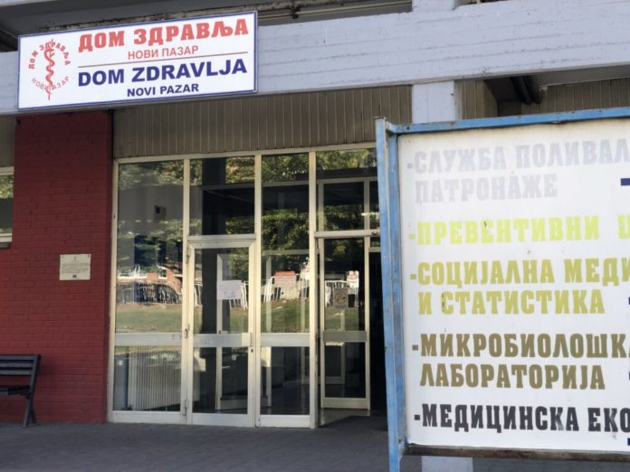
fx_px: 946
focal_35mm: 52
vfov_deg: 28.0
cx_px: 315
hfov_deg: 36.8
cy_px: 236
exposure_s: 1/100
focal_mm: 6
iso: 16
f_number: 2.4
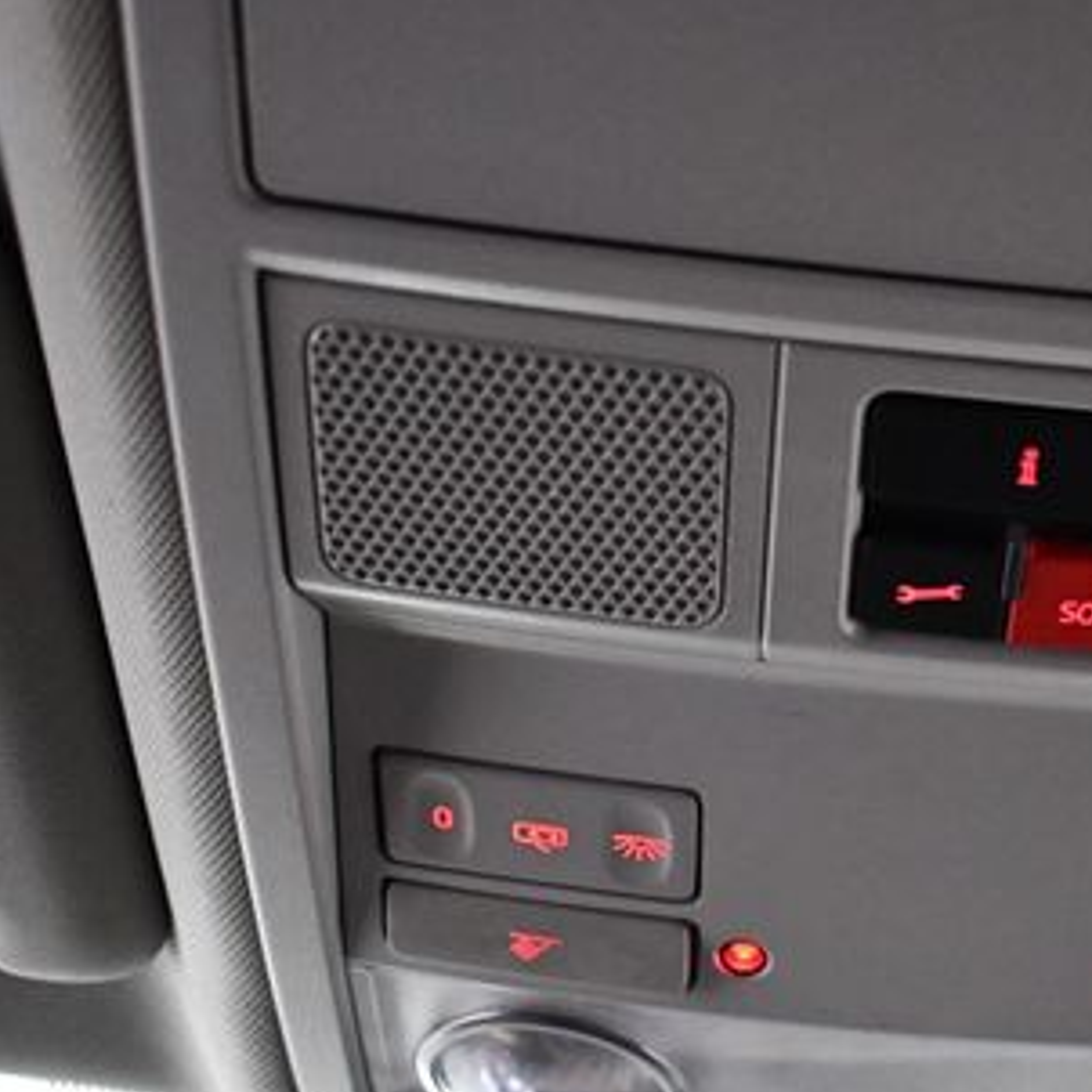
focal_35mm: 65
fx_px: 2320
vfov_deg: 26.4
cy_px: 680
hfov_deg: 25.7
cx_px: 973
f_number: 3.5
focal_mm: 18
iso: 3200
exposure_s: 1/60
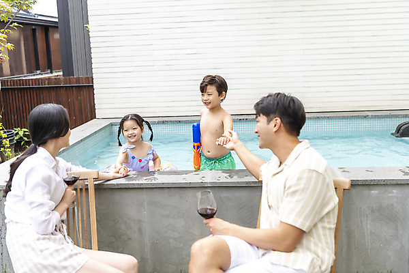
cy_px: 136
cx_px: 204
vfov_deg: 30.5
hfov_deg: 44.5
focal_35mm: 44
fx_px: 500
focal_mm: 44
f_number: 2.8
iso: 200
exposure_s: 1/400
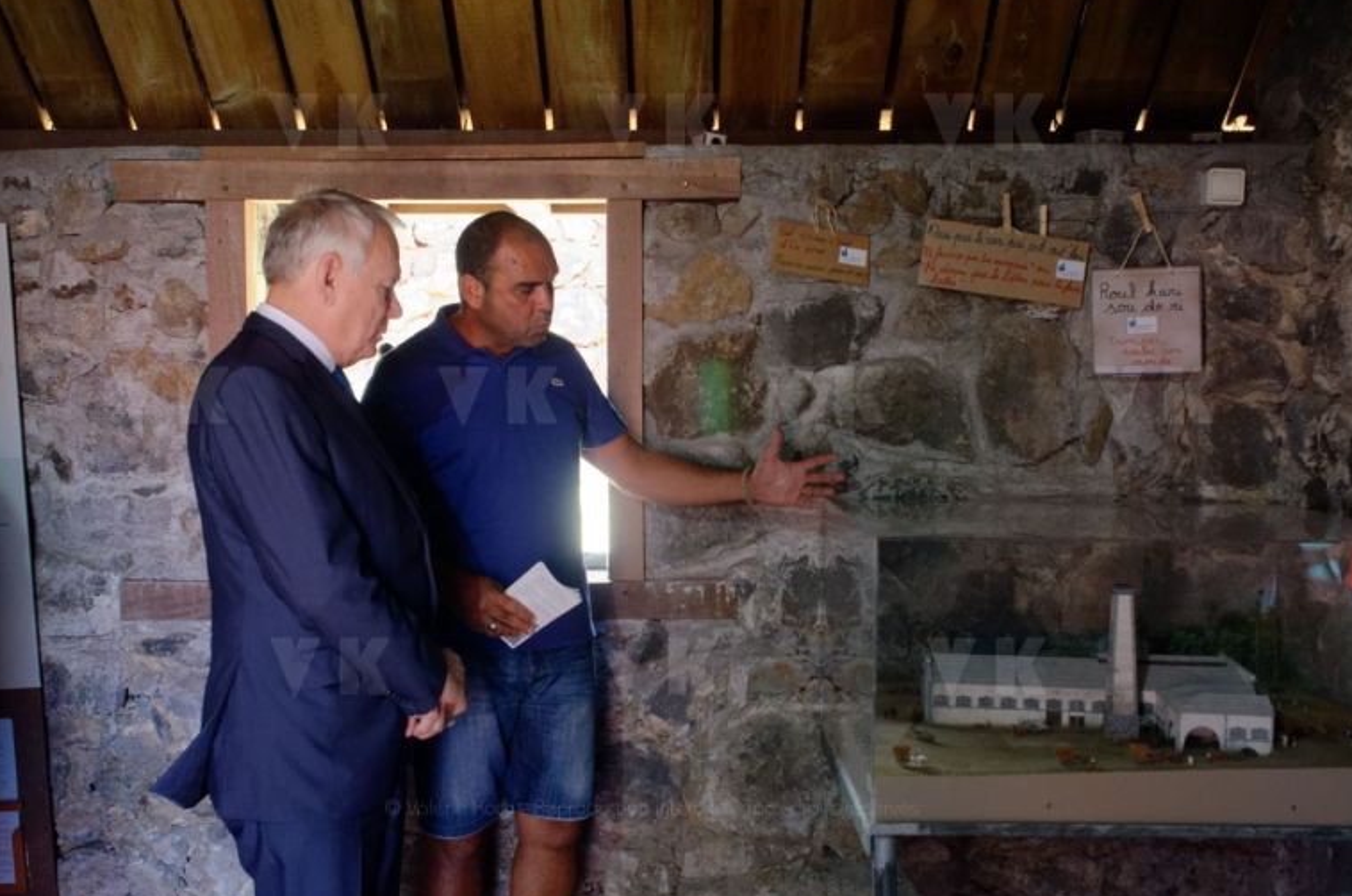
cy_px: 450
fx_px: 1424
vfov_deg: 34.9
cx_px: 656
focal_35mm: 38
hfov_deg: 50.8
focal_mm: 24
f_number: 6.3
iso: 1250
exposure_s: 1/100
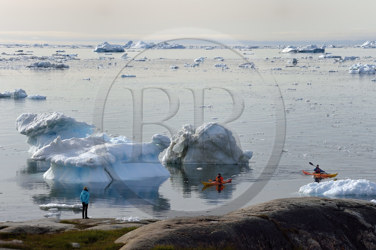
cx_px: 188
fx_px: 1670
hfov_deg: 12.8
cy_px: 125
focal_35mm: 160
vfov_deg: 8.6
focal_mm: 160
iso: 200
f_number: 16
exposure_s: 1/250
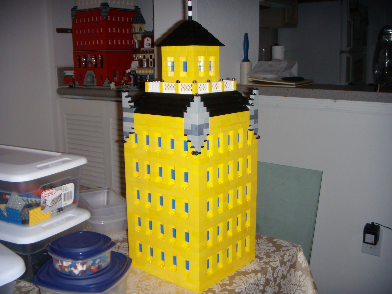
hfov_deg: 49.0
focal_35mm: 38
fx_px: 430
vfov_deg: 37.7
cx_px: 196
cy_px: 147
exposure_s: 1/60.2
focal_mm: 6.4
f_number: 3.5
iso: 64
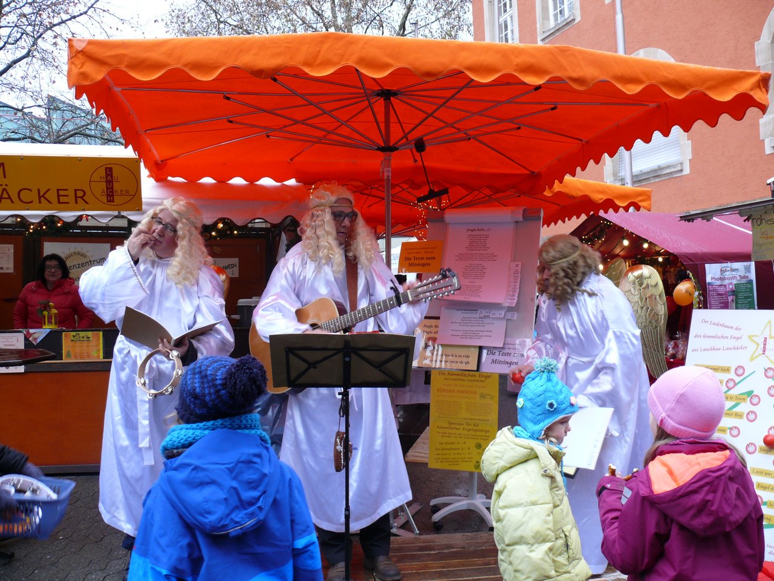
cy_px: 290
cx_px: 387
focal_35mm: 35
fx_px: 783
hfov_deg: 52.6
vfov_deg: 40.7
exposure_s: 1/30
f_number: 2.8
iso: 100
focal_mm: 7.4
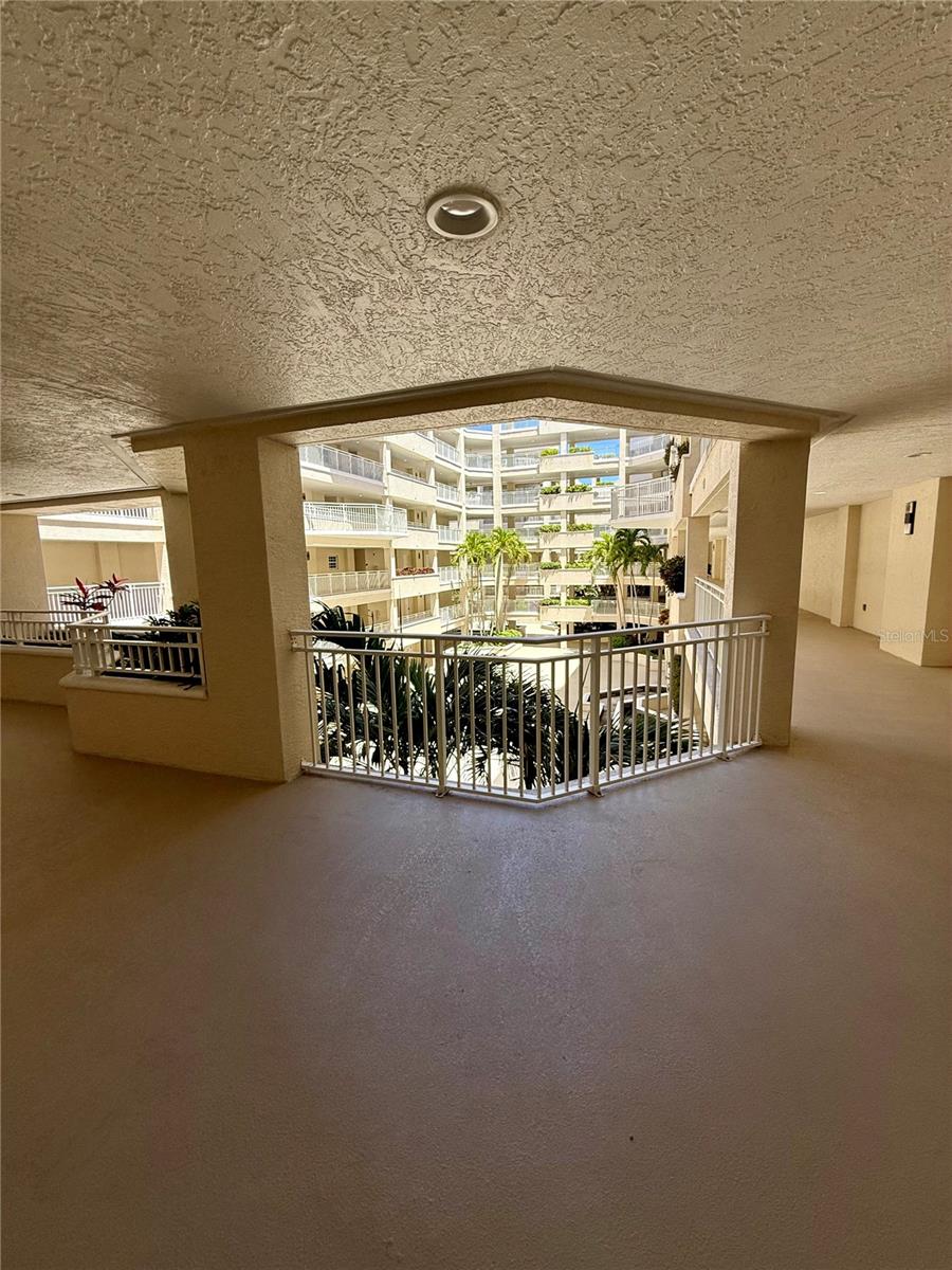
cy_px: 635
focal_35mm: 14
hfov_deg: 85.7
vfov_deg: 102.1
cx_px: 476
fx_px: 513
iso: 50
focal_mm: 2.22
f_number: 2.2
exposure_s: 1/914
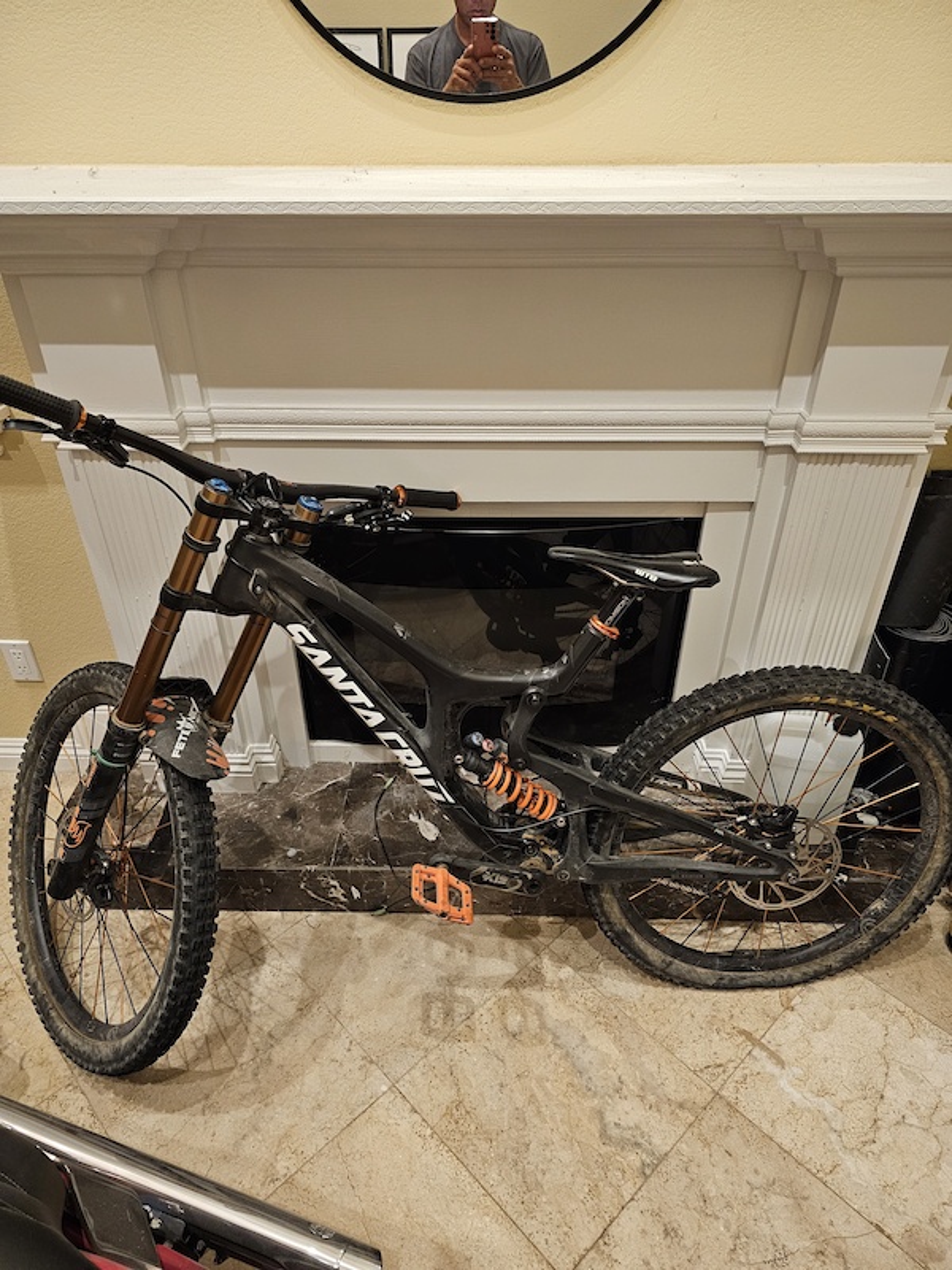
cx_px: 476
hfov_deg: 58.9
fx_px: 843
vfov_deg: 73.9
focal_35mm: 23
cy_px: 635
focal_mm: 6.3
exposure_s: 1/24
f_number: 1.7
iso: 640
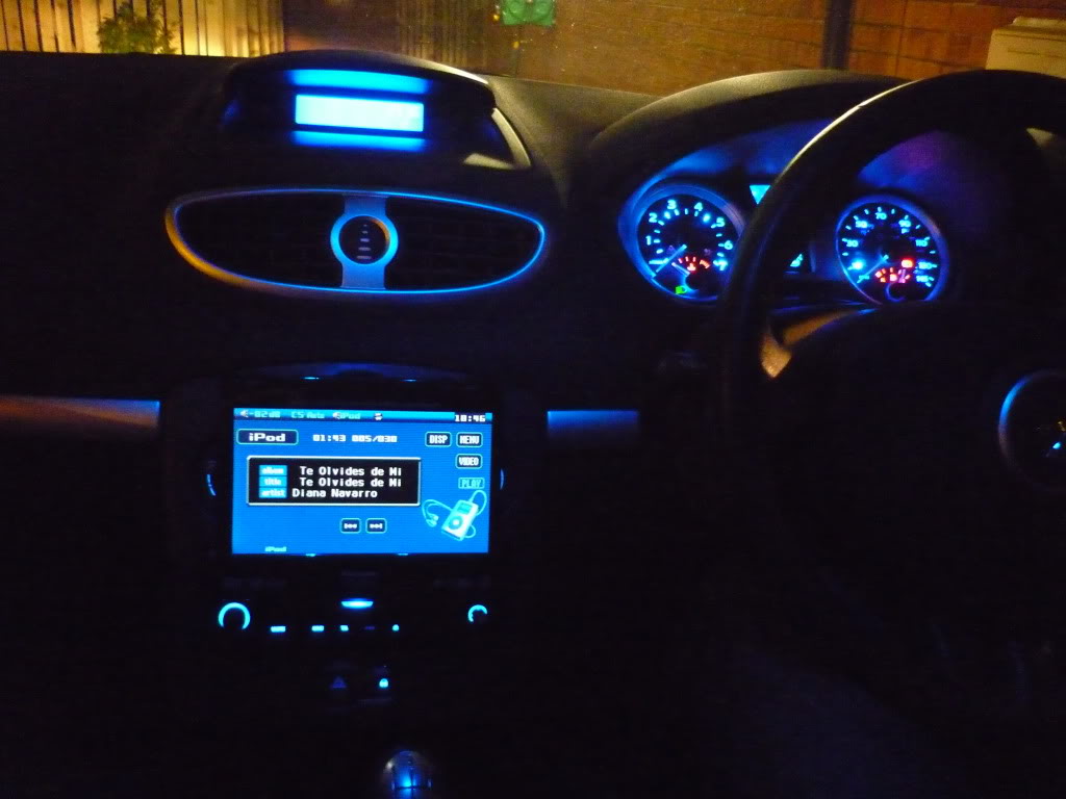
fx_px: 1016
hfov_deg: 55.4
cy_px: 400
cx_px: 533
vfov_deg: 42.9
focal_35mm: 33
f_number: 2.8
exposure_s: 1/8
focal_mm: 5.5
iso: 1600
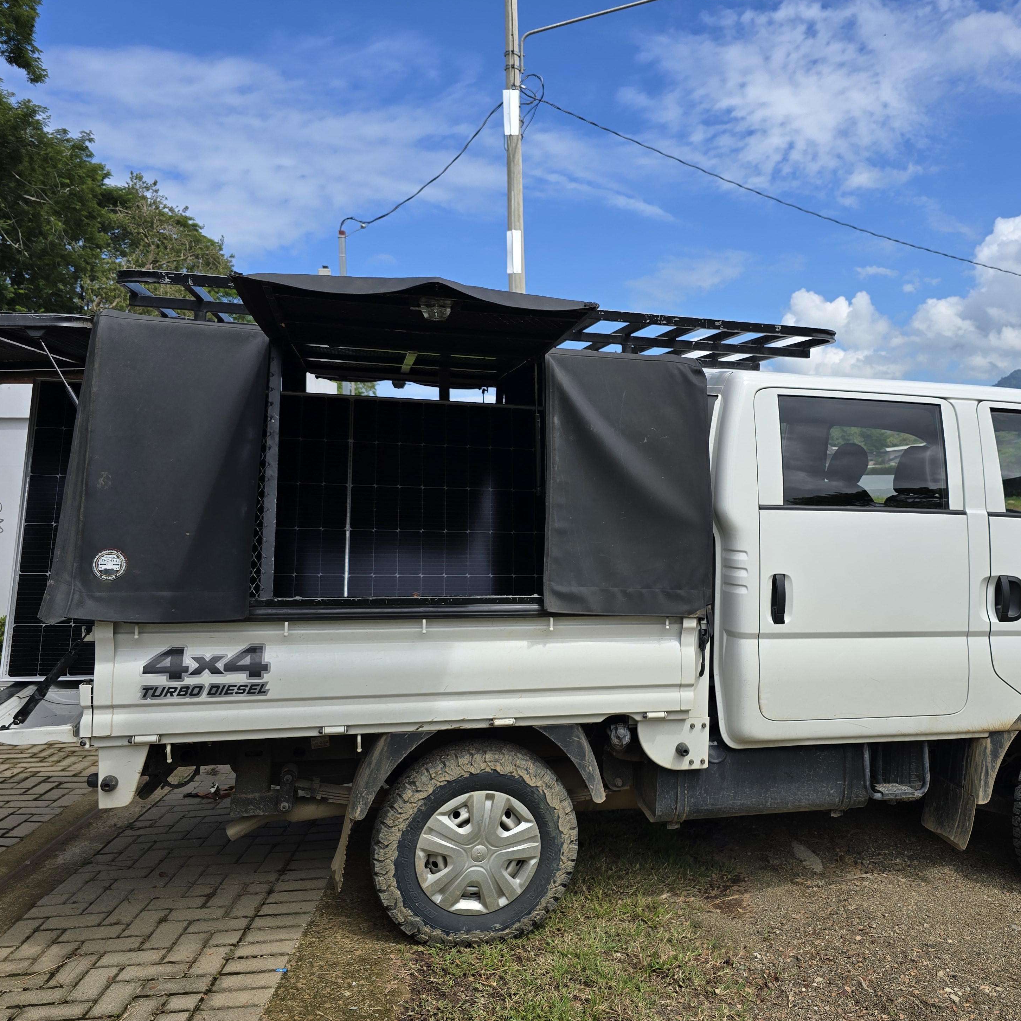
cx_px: 632
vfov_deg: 57.3
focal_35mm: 28
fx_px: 934
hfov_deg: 56.7
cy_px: 507
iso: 12
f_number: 1.7
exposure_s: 1/852
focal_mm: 6.3
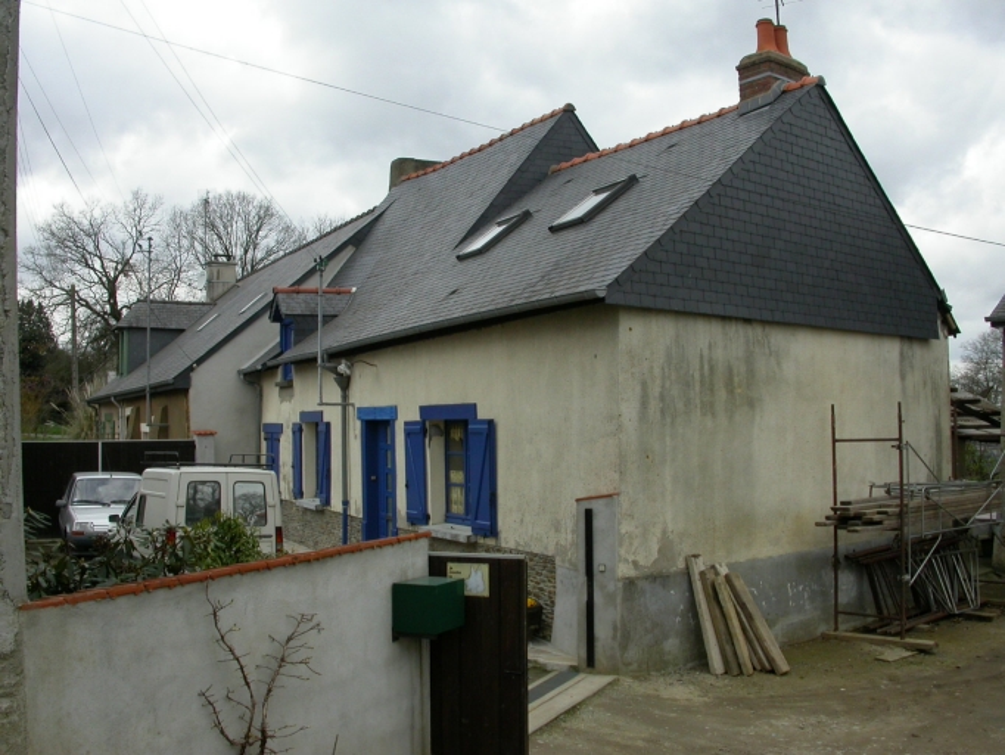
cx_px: 502
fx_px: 1104
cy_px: 378
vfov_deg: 37.7
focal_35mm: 38
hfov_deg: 49.0
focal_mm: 7.85
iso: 100
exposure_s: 1/249
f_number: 6
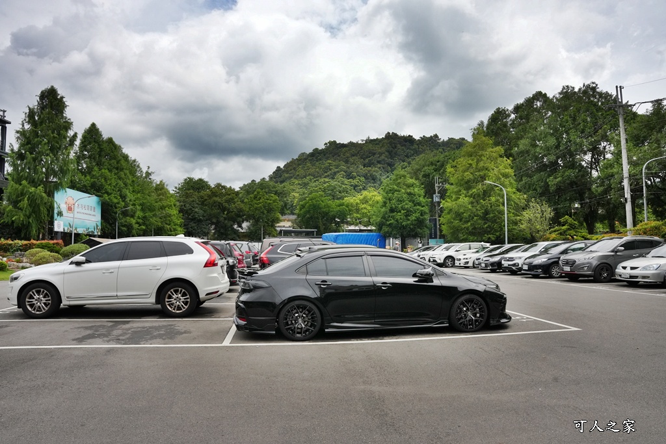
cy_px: 222
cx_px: 333
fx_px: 444
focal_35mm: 24
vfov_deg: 53.1
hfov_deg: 73.7
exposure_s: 1/3200
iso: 1600
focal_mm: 24
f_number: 9
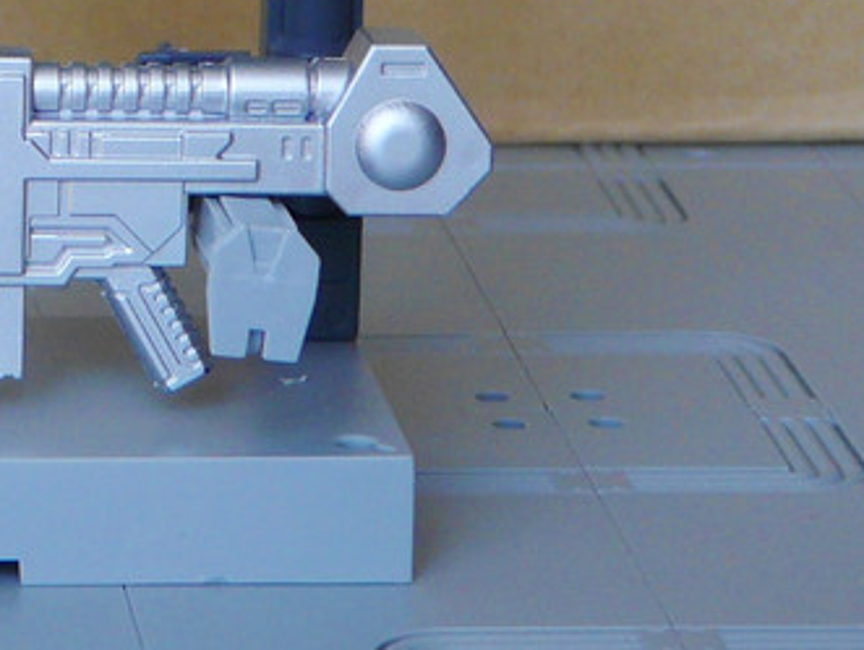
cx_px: -283
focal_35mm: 235
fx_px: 5872
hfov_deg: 8.3
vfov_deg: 6.3
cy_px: -162
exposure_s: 1/100
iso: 100
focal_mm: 12
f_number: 3.2
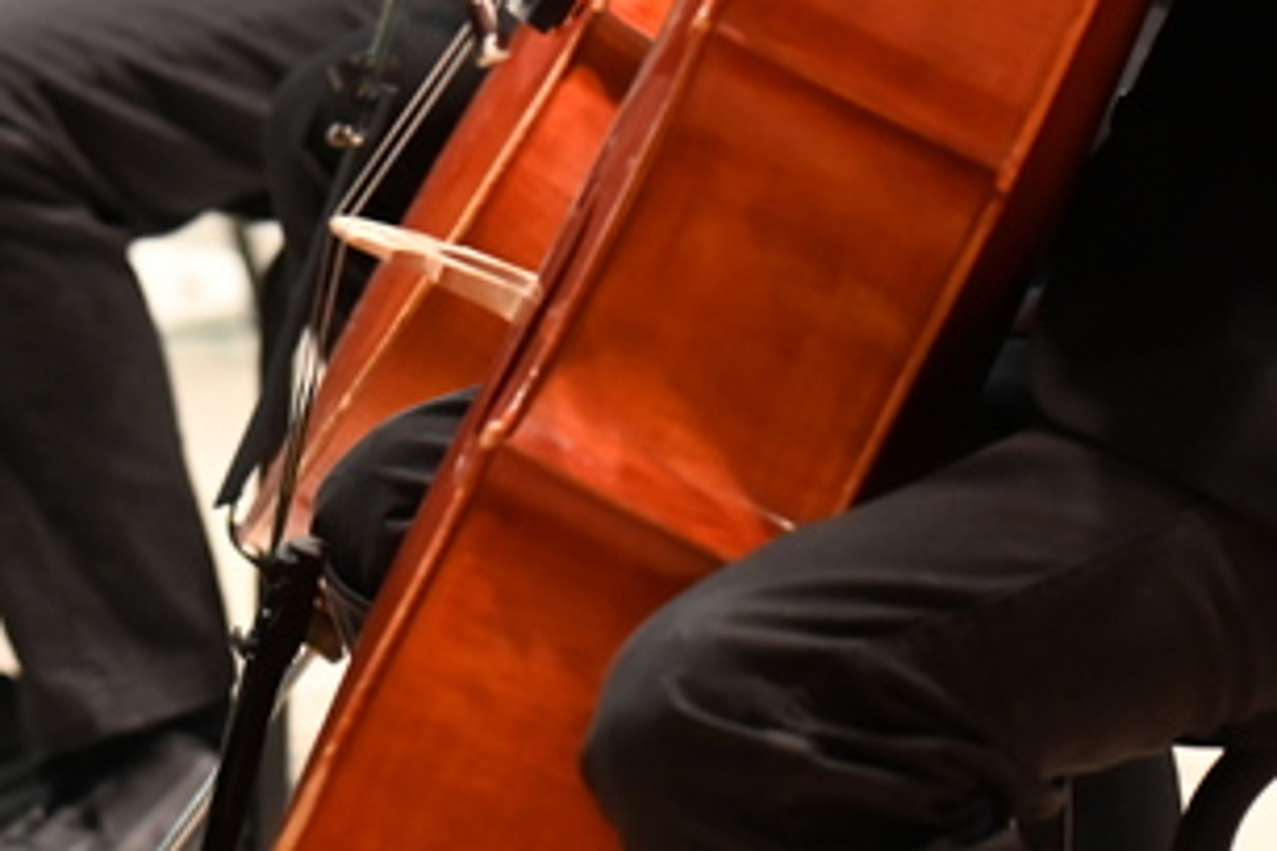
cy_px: -565
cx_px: -17
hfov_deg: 8.7
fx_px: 8300
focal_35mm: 234
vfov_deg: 5.8
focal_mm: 70
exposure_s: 1/125
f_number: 2.8
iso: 3200
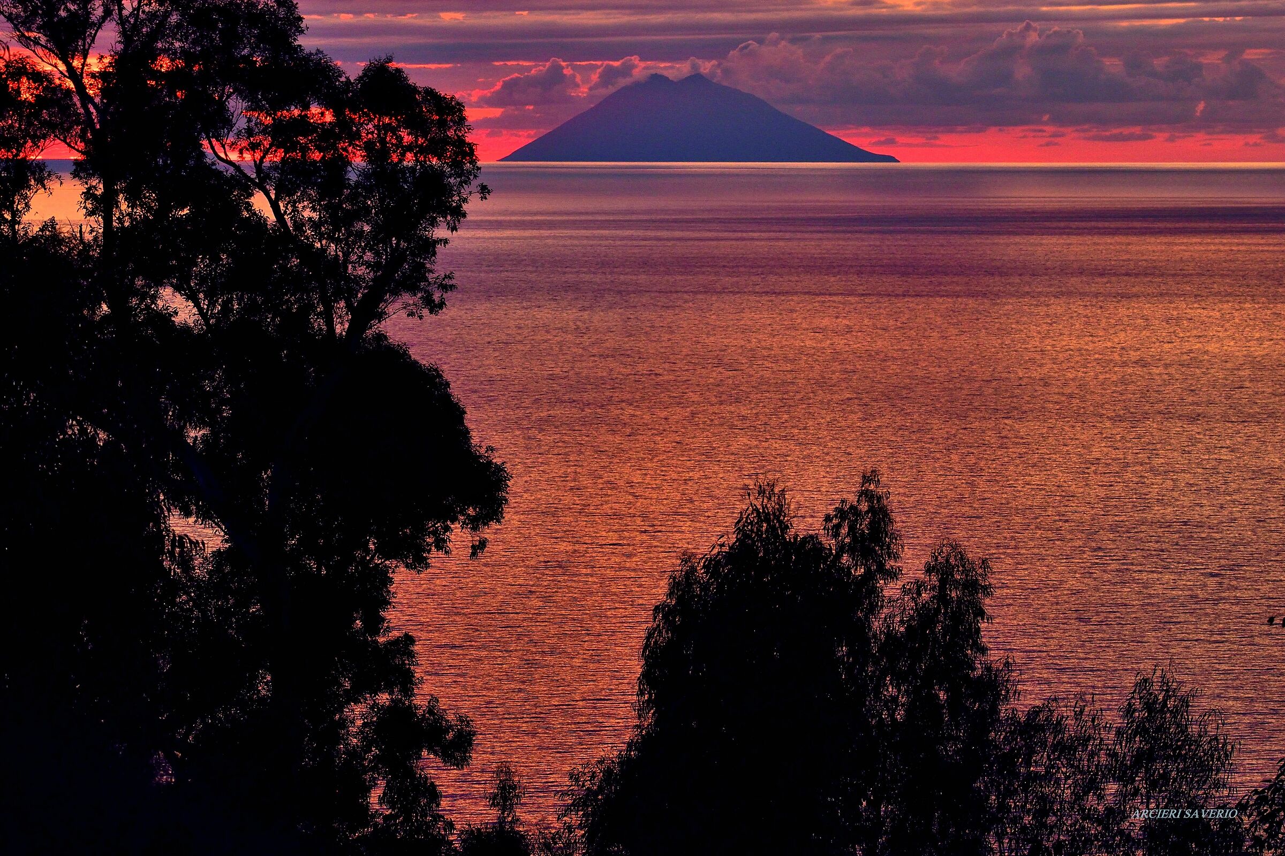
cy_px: 428
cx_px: 642
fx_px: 8031
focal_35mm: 225
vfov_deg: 6.1
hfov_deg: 9.1
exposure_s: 1/250
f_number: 10
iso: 200
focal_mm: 150
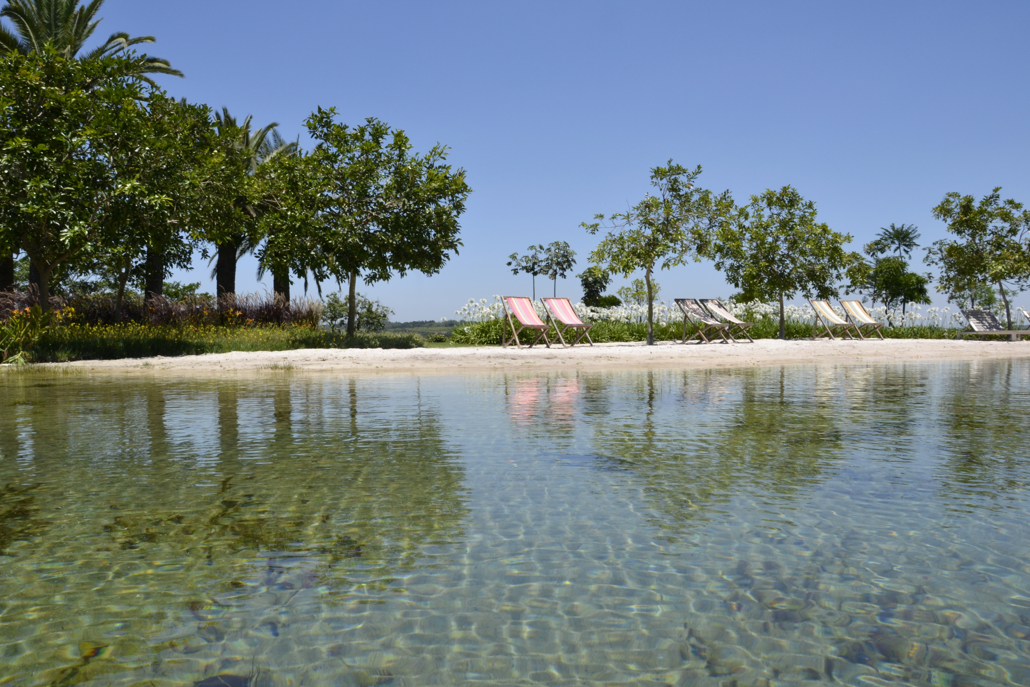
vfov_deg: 47.9
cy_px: 344
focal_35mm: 27
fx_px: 772
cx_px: 515
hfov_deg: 67.4
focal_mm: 18
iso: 400
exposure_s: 1/200
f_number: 18
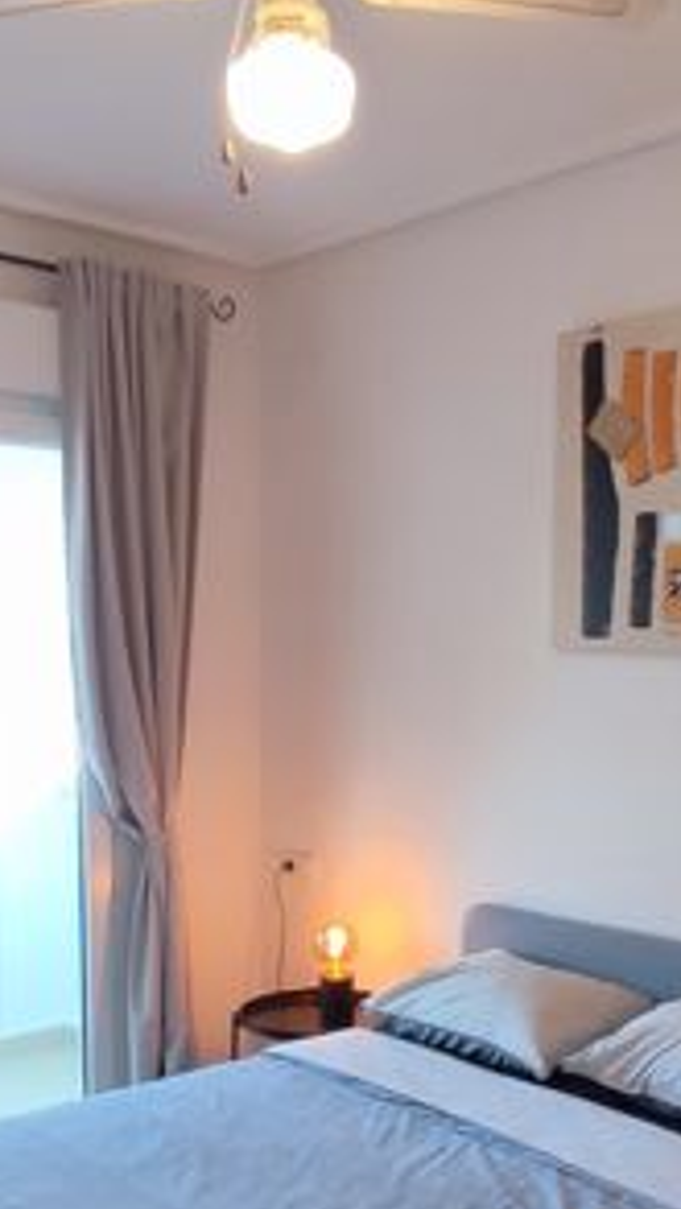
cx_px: 361
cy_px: 848
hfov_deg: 28.4
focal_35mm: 42
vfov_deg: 47.2
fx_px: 1347
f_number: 2.2
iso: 108
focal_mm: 1.65
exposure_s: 1/33
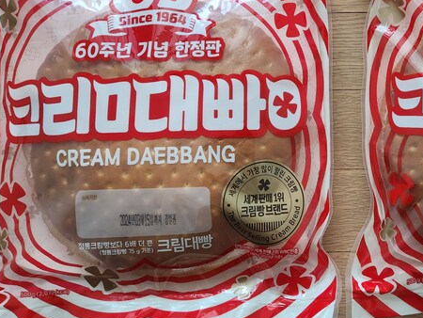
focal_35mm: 46
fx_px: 562
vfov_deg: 30.9
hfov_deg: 39.1
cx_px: 356
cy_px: 76
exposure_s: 1/120
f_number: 1.8
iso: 200
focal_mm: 5.4
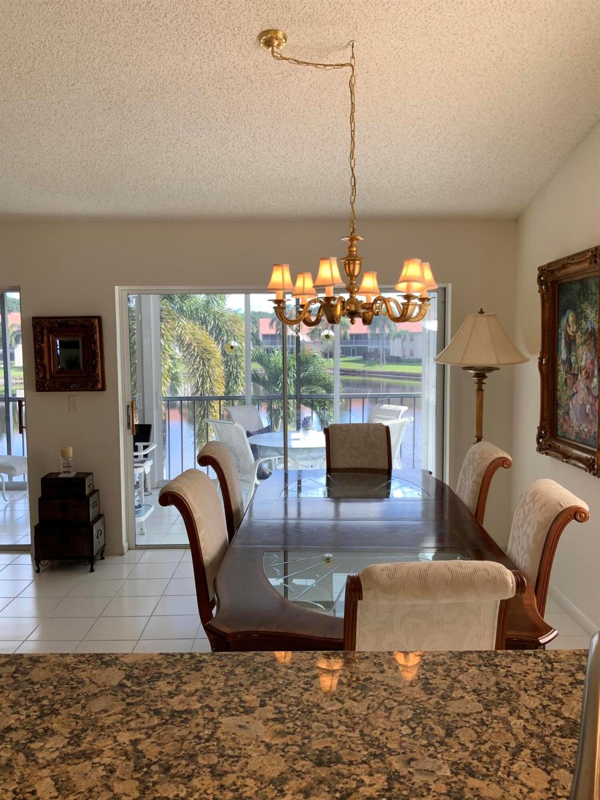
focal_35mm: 29
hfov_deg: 48.2
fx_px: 670
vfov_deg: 61.7
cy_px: 400
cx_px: 300
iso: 32
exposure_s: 1/120
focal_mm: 3
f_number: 1.8
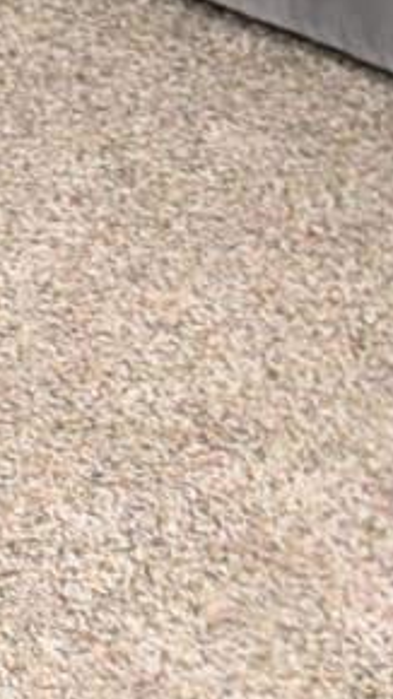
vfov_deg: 11.6
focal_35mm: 162
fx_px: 3003
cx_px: -1432
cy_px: -815
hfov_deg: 5.8
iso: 400
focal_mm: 10
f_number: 4.5
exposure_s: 1/50
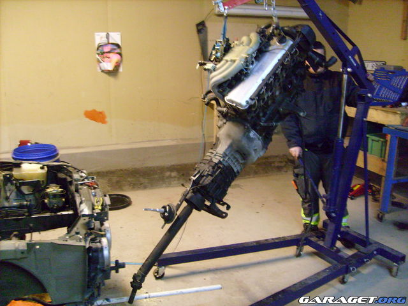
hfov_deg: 52.6
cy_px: 153
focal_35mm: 35
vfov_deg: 40.7
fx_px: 413
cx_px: 204
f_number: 2.8
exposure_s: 1/10
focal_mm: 5.8
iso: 200
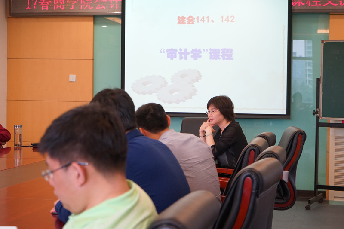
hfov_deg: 28.8
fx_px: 669
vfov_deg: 19.4
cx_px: 172
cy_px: 114
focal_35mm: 70
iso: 2500
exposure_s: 1/160
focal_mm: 70
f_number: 5.6
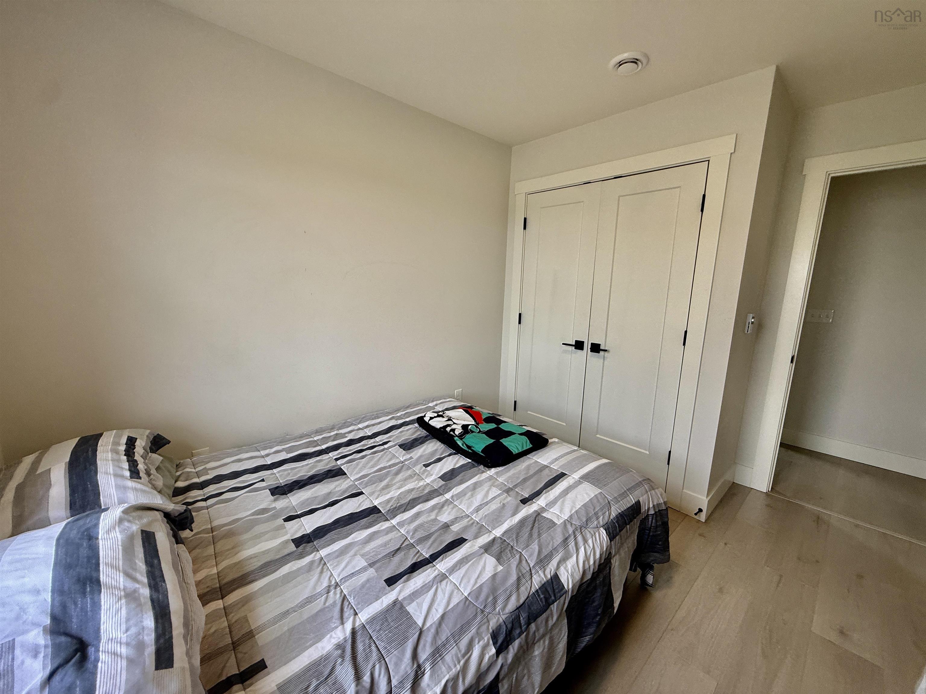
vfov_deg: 85.7
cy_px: 347
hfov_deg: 102.1
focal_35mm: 14
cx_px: 463
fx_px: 375
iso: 64
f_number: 2.2
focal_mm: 2.22
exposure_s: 1/120
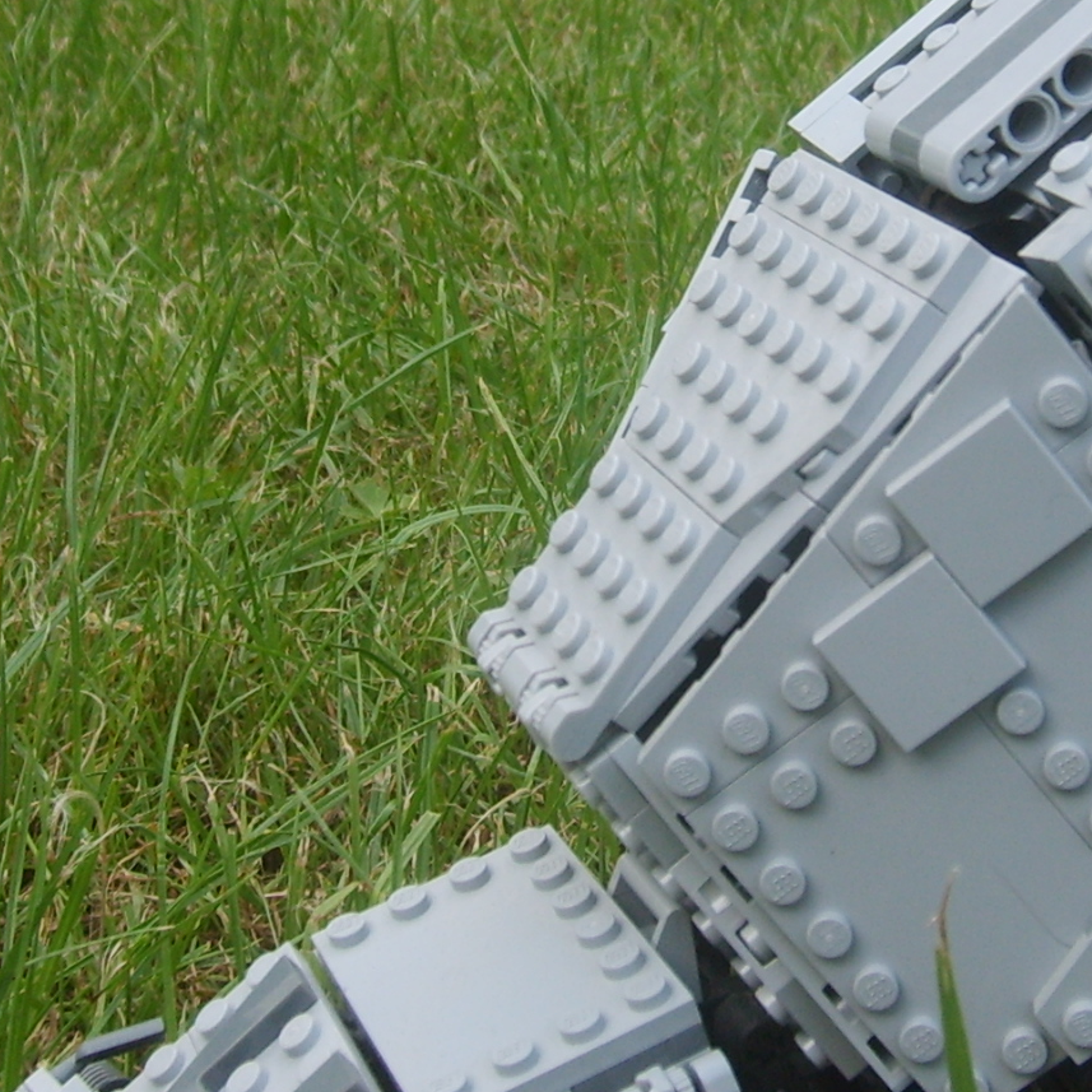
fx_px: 2927
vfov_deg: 20.9
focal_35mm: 82
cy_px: 233
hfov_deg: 20.9
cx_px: 840
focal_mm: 5.8
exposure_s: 1/350
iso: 50
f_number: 2.8
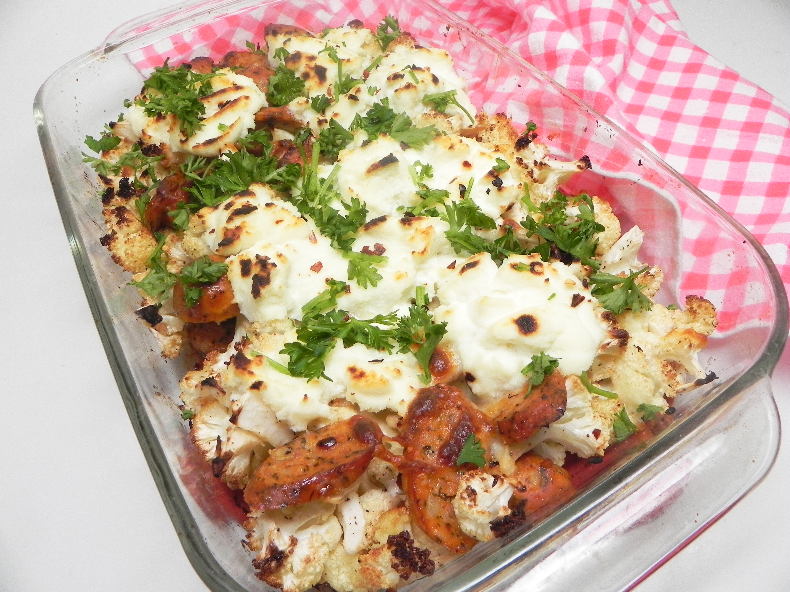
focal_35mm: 26
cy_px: 296
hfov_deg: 67.3
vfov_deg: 53.1
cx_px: 395
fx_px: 593
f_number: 5
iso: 285
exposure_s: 1/30.6
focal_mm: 4.6
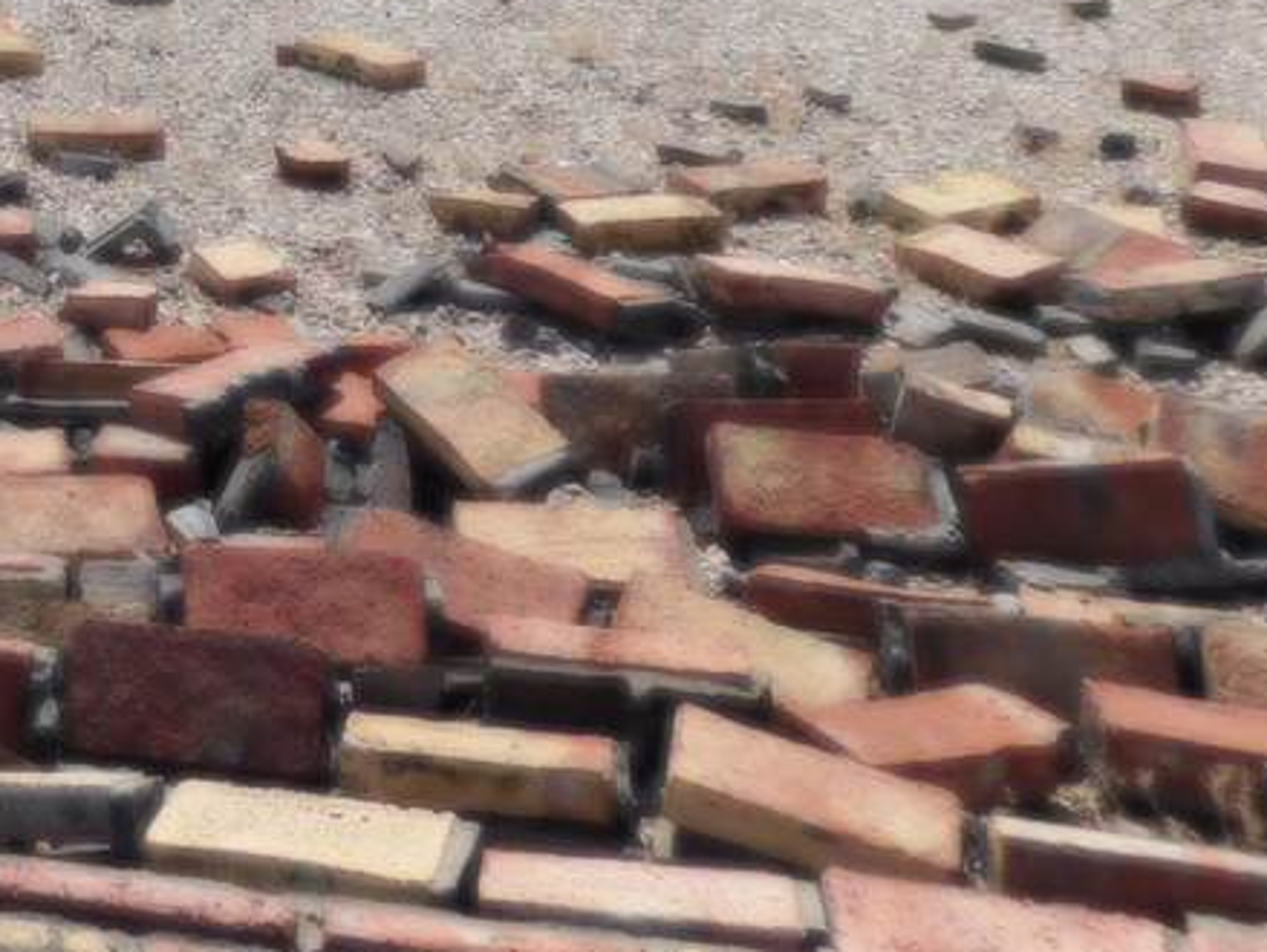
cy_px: -366
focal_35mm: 67
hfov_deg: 26.1
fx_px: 2454
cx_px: -214
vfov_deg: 19.8
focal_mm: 4
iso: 125
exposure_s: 1/800
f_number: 6
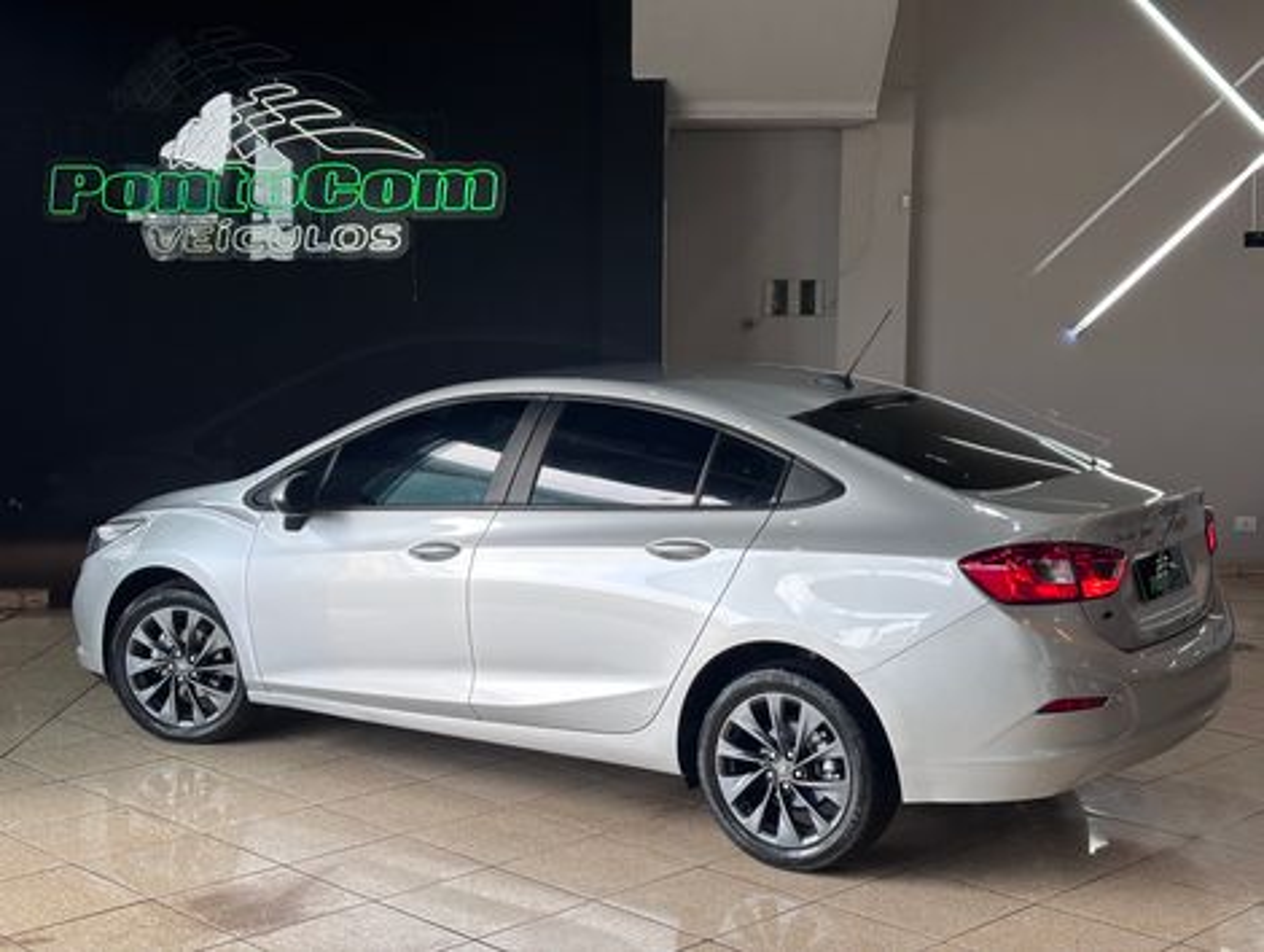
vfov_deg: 28.1
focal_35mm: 52
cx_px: 632
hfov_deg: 36.8
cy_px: 476
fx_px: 1902
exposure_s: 1/120
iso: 40
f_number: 1.6
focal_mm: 5.96
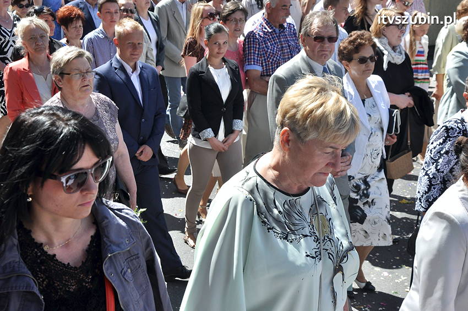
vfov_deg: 20.1
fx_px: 877
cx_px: 234
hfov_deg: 29.9
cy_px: 156
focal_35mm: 68
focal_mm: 45
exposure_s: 1/400
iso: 400
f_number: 10
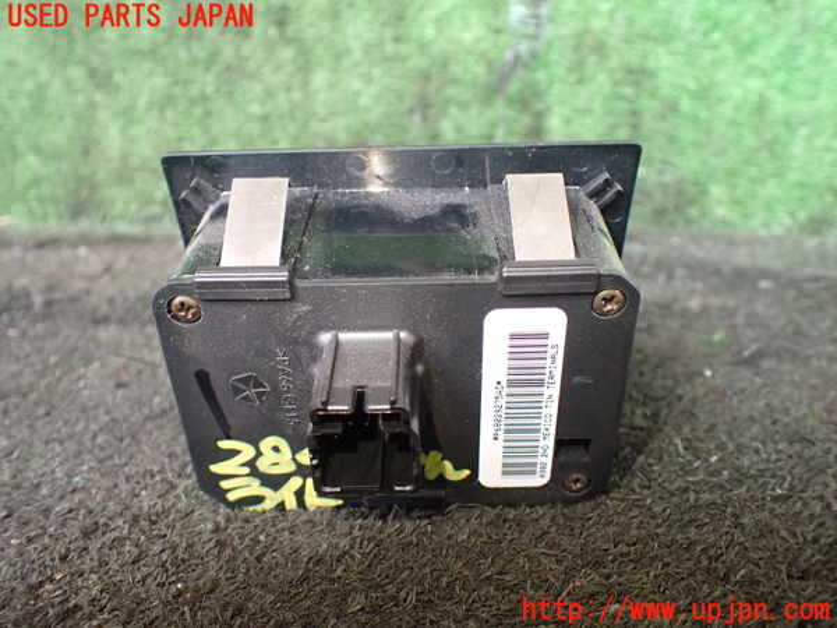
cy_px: 314
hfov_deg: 60.0
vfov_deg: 46.8
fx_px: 725
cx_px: 418
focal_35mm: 30
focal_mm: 5.4
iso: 800
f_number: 2.3
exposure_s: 1/100
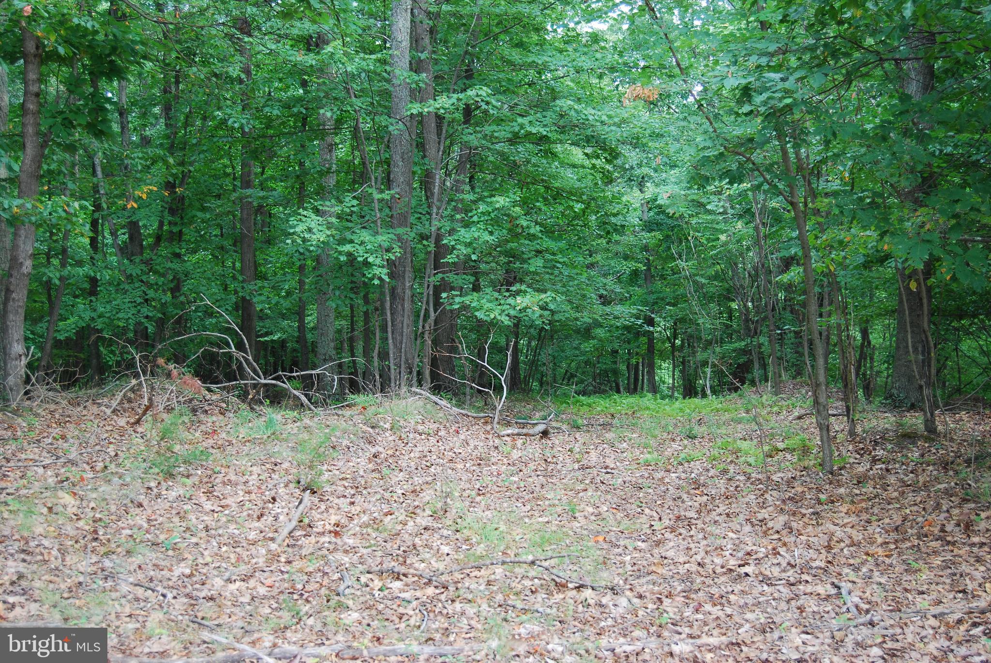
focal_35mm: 46
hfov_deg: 42.3
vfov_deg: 29.0
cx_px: 496
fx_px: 1281
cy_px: 332
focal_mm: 31
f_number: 4.5
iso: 280
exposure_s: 1/60
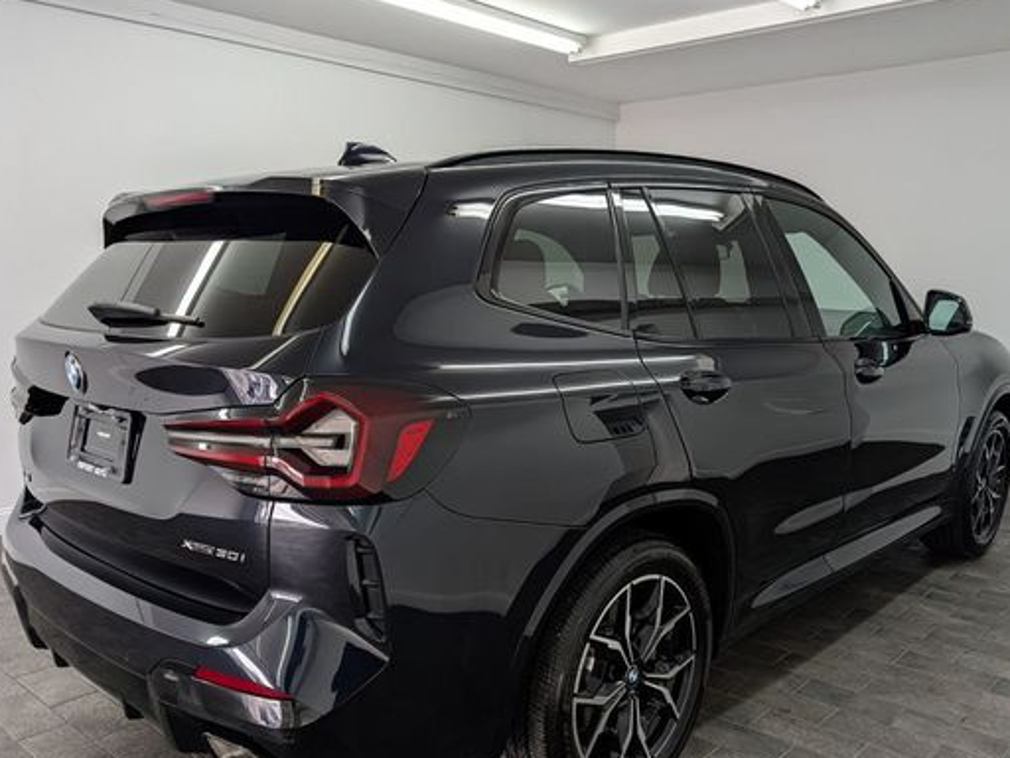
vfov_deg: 46.6
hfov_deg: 59.9
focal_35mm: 30
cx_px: 523
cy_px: 450
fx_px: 875
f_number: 1.68
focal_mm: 6.9
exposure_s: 1/120
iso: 116
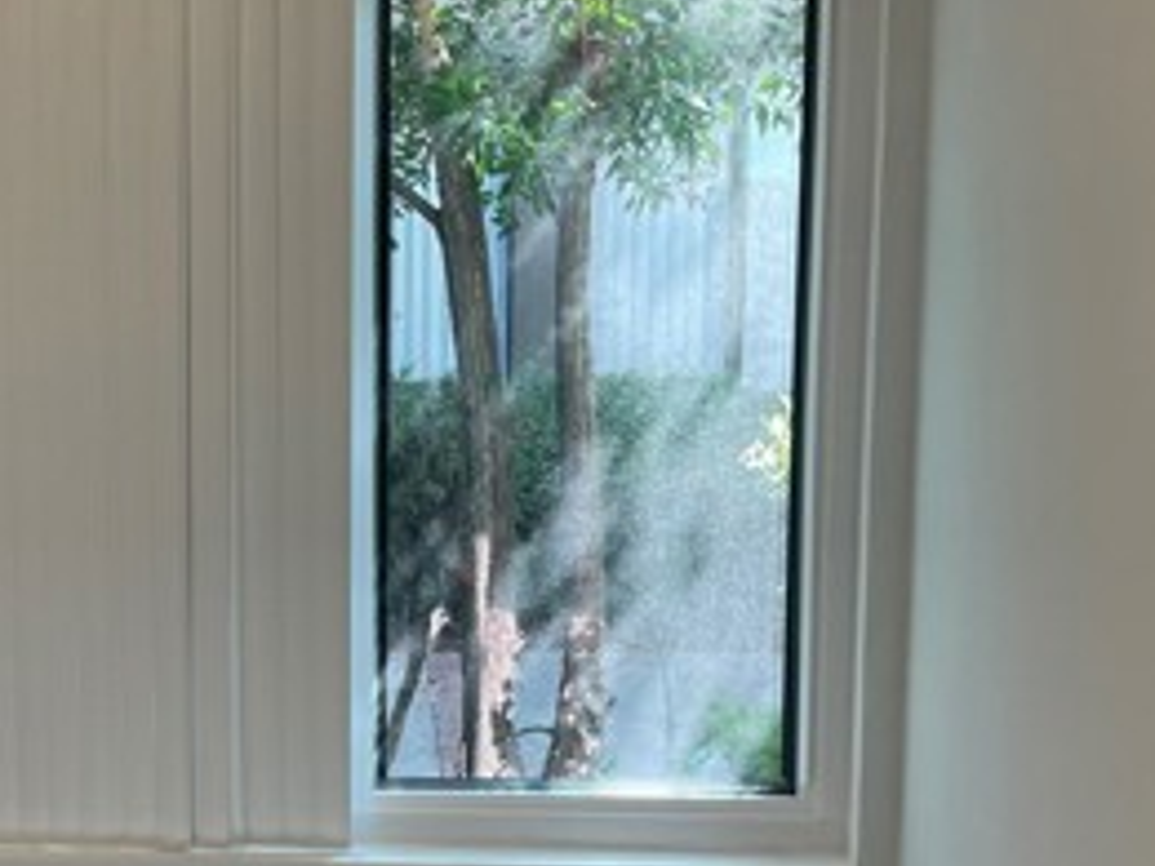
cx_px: 333
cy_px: 373
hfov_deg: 29.9
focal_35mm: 64
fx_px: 2135
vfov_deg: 22.9
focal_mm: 5.1
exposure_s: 1/120
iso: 125
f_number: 1.6
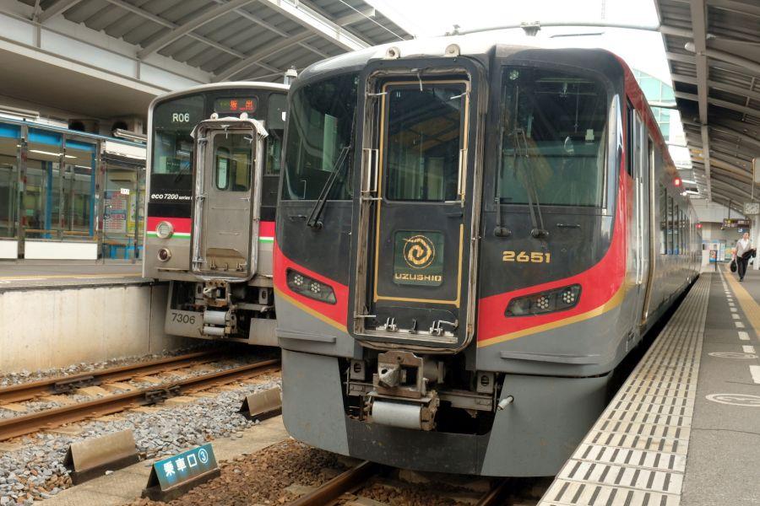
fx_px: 760
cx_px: 380
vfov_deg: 36.9
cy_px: 253
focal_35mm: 36
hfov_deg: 53.1
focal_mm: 24.3
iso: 1600
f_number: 11
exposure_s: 1/60
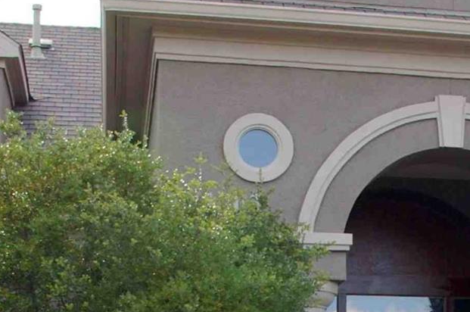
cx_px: 357
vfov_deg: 13.3
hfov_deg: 20.5
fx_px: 1290
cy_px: 403
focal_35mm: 99
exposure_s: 1/180
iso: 400
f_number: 8
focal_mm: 20
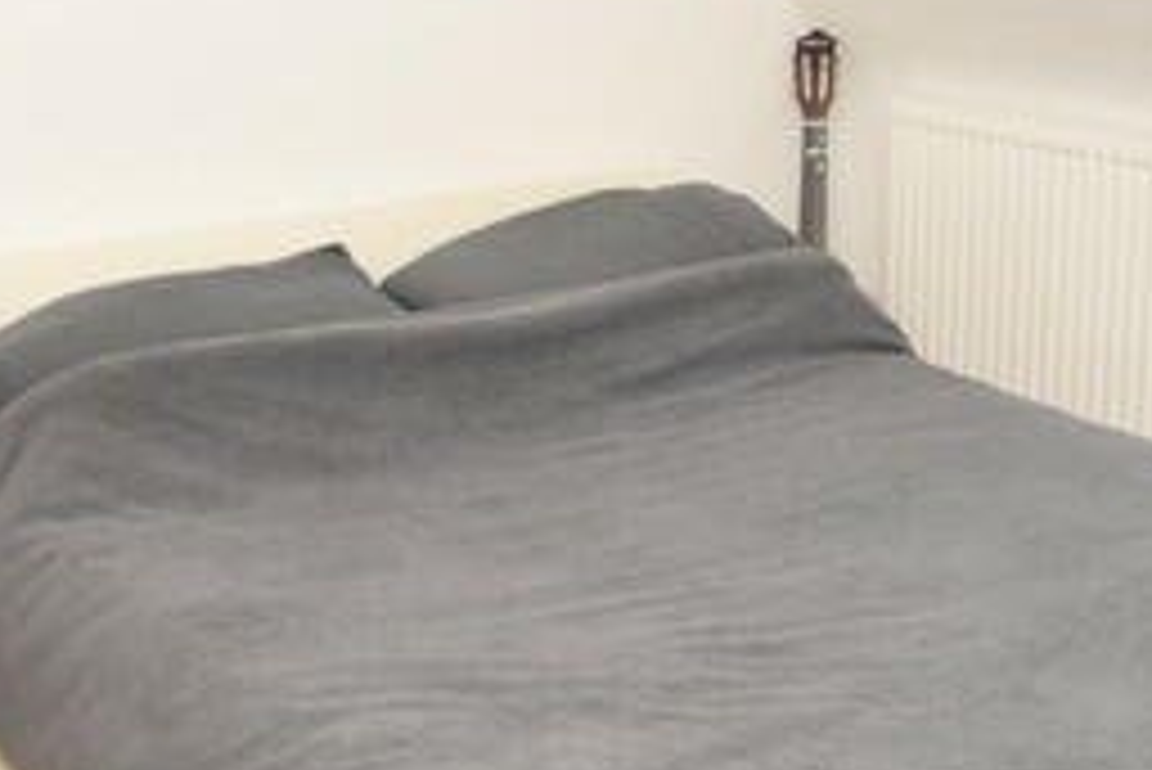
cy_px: 173
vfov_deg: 22.4
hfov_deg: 33.3
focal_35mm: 60
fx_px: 1921
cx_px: 459
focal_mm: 10
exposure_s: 1/80
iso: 800
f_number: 4.5
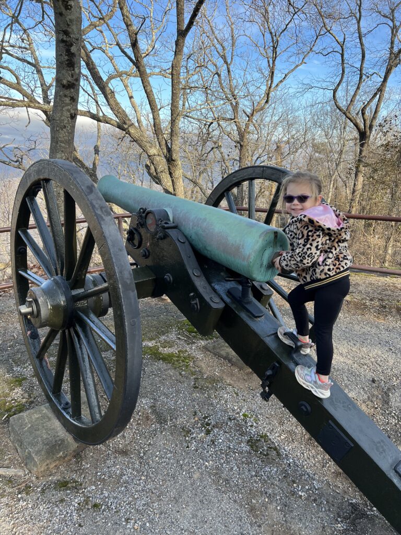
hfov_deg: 53.1
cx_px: 200
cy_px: 268
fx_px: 402
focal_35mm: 26
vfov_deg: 67.3
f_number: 1.5
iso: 50
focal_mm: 5.7
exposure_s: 1/650
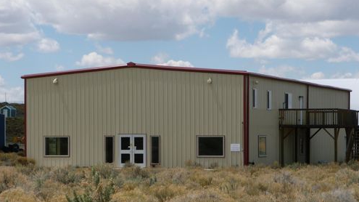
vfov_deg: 9.2
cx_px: 180
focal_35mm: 131
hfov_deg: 16.4
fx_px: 1247
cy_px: 122
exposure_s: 1/1000
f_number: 4.7
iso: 100
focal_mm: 20.3
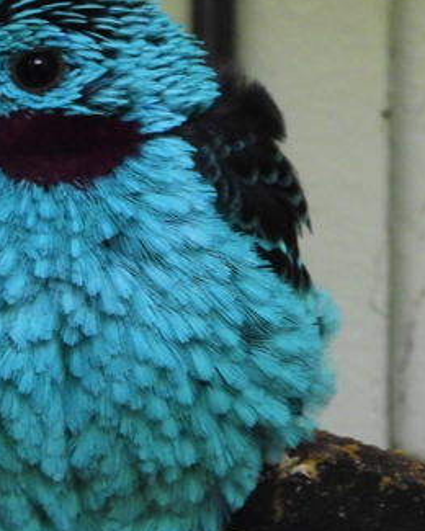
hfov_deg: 1.2
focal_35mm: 1282
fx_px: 20157
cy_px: 296
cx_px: 75
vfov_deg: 1.5
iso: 800
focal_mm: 95.8
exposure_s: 1/30
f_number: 5
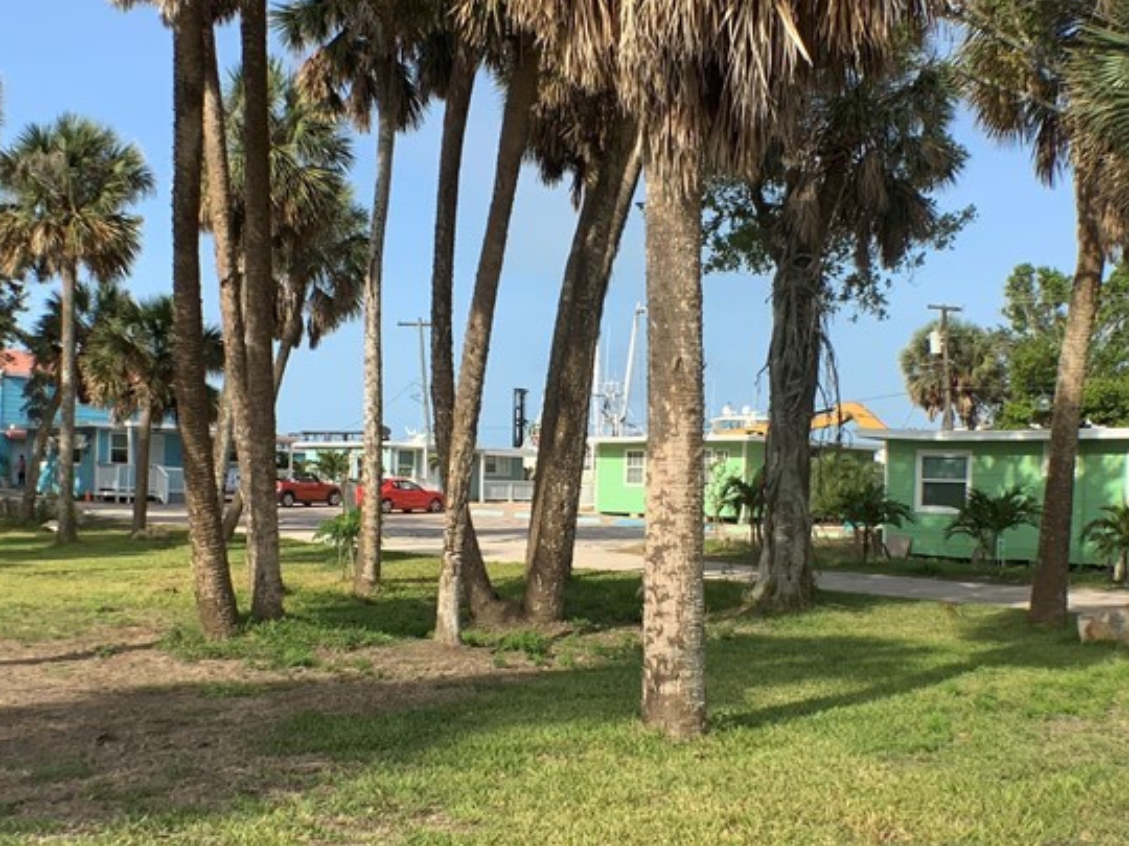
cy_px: 533
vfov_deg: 26.5
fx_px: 1794
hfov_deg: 34.8
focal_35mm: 55
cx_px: 705
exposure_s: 1/1412
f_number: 1.8
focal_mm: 3
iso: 16
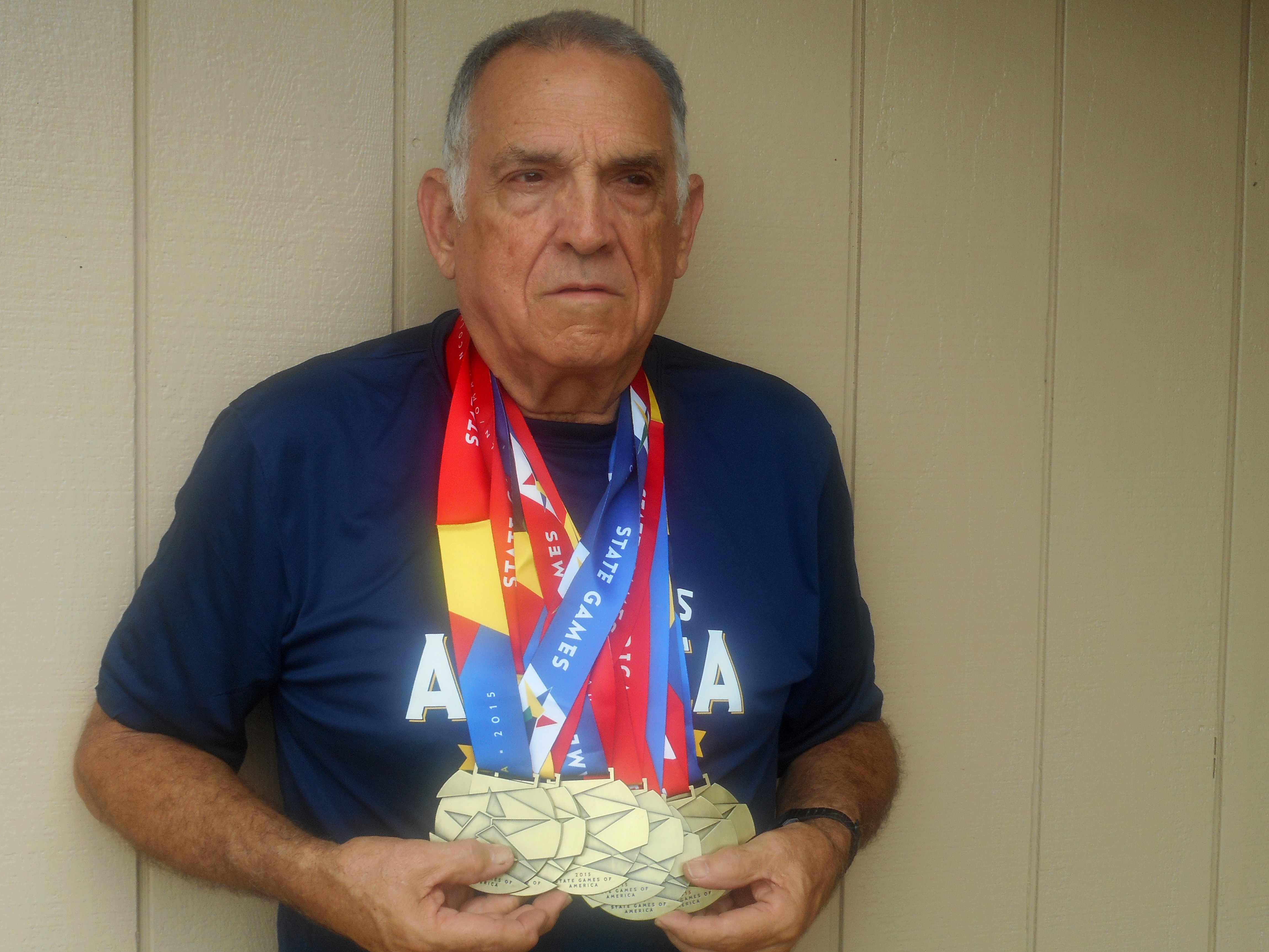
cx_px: 582
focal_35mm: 57
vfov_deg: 25.6
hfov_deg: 33.8
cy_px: 439
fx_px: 2089
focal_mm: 9.1
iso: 100
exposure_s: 1/60
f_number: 4.9
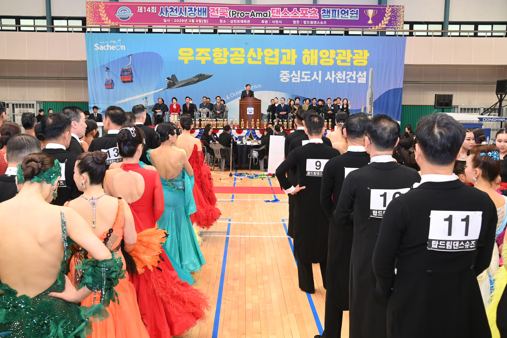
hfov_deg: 61.9
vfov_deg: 43.6
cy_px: 169
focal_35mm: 30
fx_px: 422
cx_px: 254
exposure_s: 1/250
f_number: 6.3
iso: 2500
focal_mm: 30
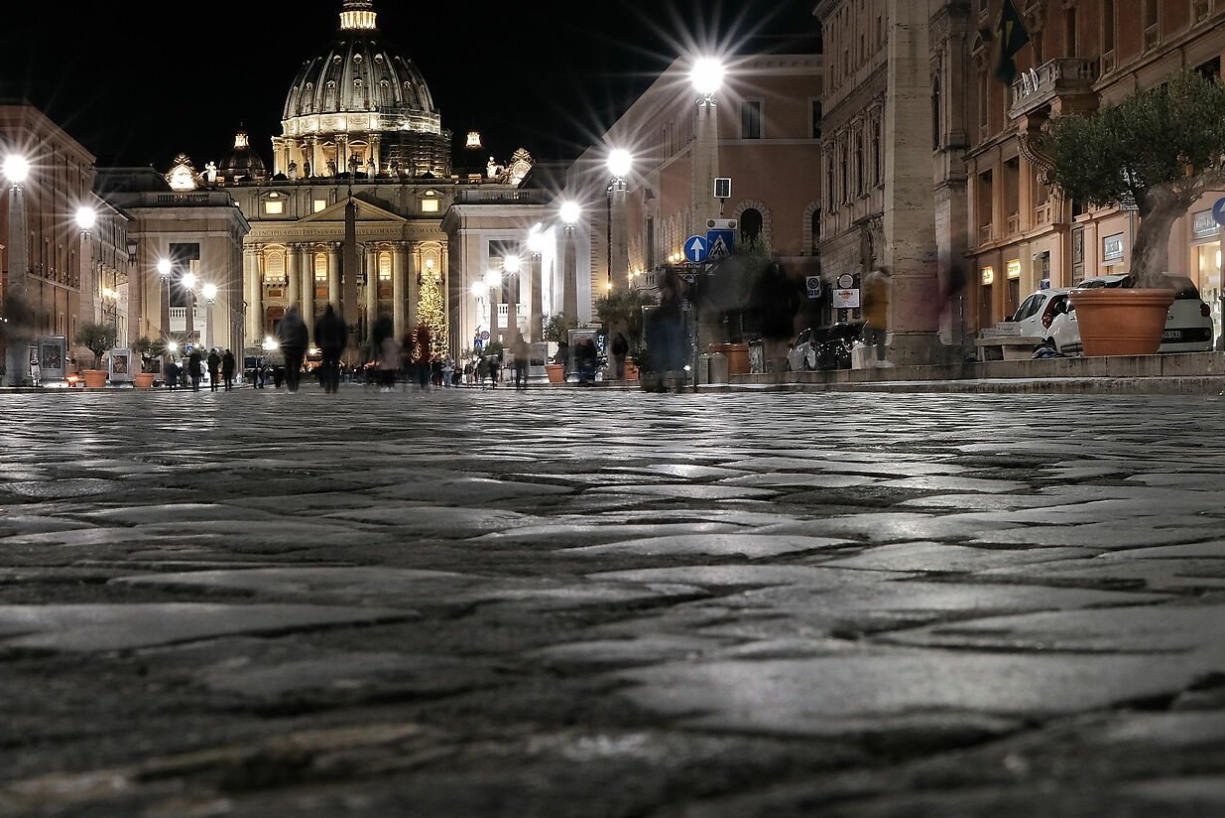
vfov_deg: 20.0
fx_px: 2314
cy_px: 437
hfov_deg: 29.4
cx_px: 406
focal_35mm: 68
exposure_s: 2.6
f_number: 13
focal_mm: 23
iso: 800
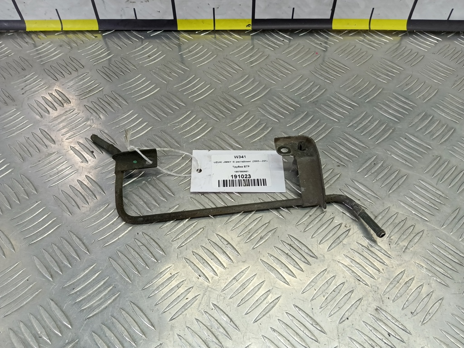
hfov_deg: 65.3
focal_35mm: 27
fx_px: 362
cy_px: 174
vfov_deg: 51.4
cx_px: 232
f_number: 1.6
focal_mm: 4.11
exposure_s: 1/50
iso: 106
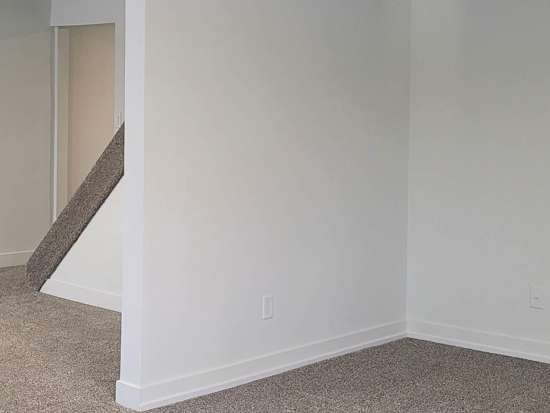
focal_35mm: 60
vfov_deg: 24.3
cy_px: 154
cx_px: 186
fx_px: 953
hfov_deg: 31.9
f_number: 1.8
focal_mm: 5.4
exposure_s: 1/120
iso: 250
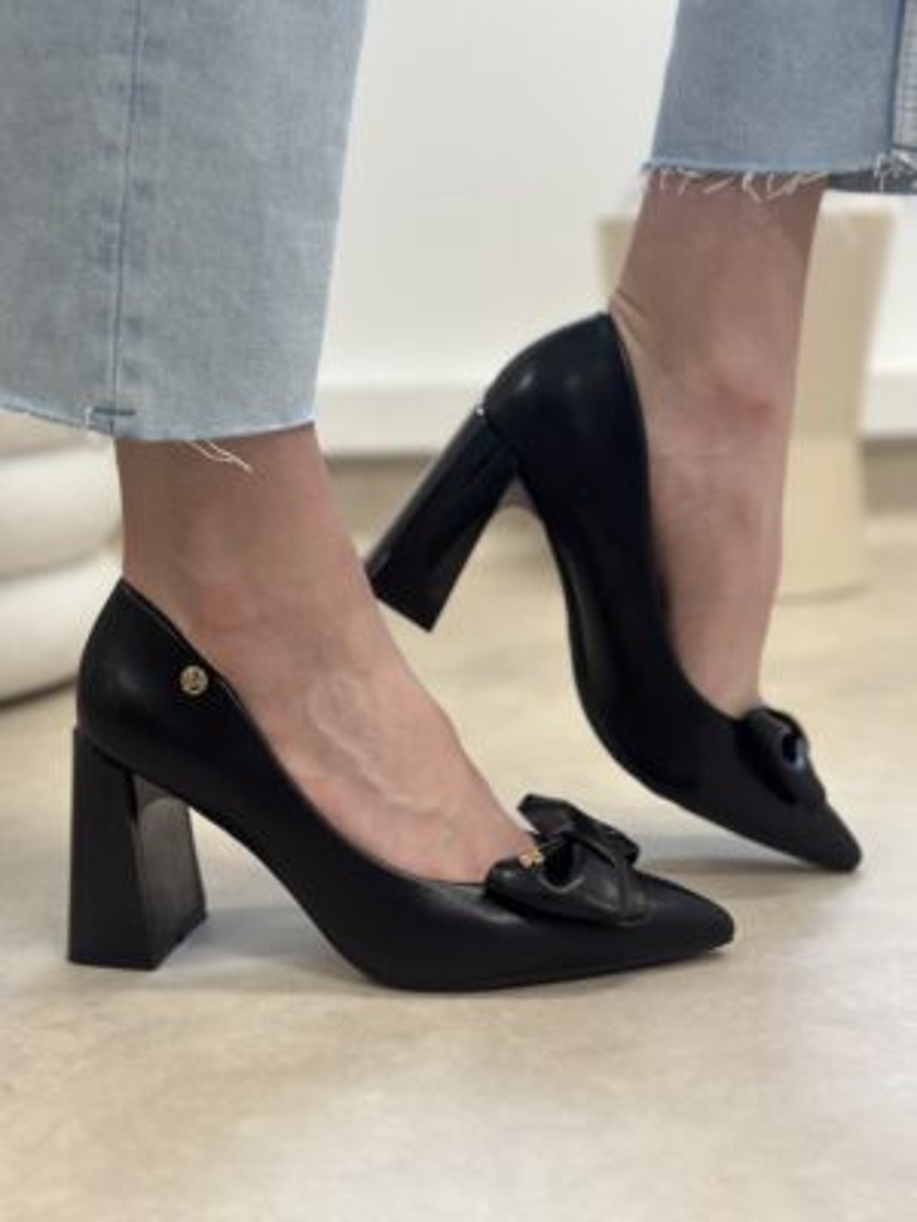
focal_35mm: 48
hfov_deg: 30.3
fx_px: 1695
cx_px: 458
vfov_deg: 39.7
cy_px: 611
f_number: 1.78
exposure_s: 1/100
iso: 160
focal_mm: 6.86
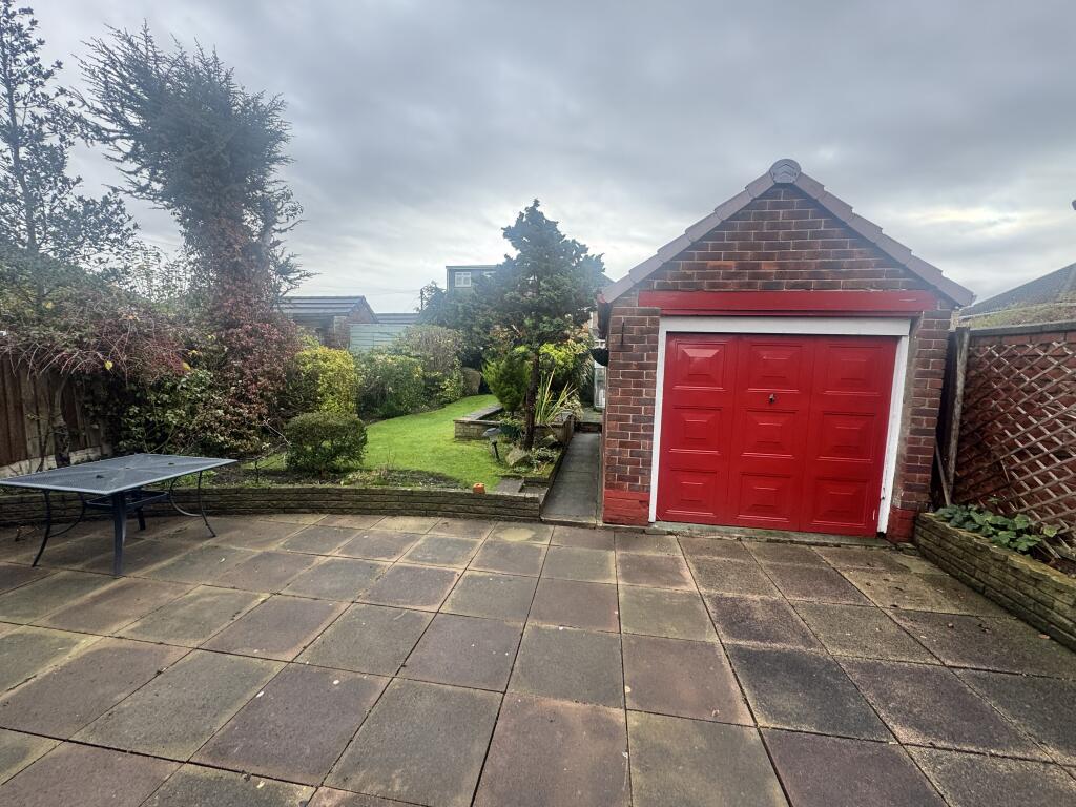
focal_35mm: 14
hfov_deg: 102.1
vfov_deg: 85.7
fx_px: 435
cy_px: 404
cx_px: 538
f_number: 2.2
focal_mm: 2.22
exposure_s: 1/110
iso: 40
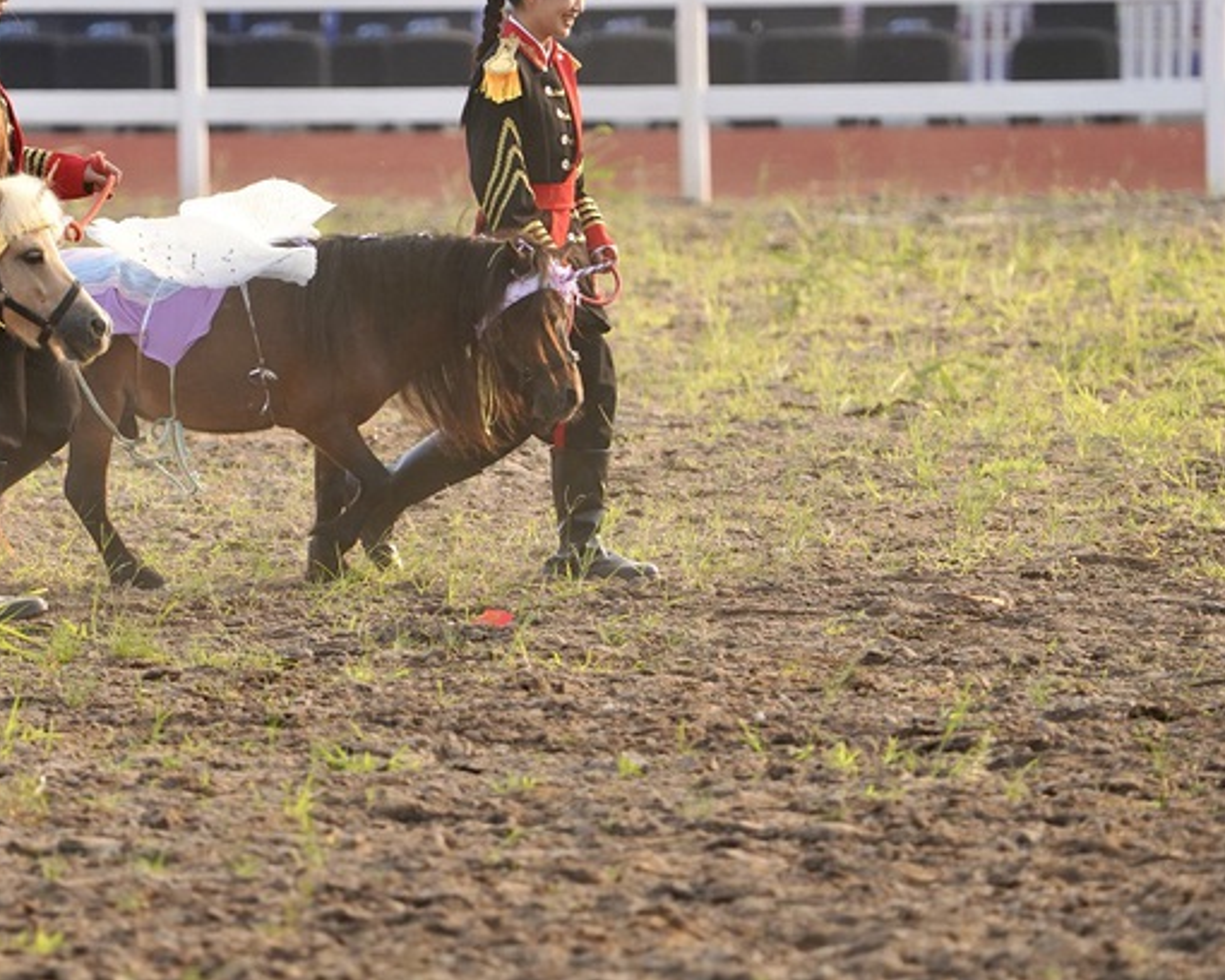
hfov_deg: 3.0
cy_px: 328
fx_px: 23566
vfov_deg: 2.4
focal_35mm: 650
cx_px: 226
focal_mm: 411
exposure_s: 1/800
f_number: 6.3
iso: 500
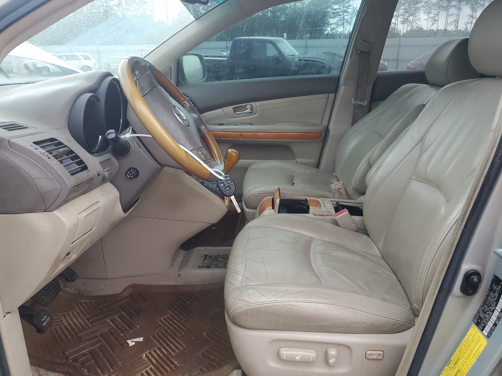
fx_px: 377
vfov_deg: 53.1
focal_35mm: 26
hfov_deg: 67.3
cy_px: 188
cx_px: 251
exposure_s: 1/60.2
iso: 76
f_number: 1.5
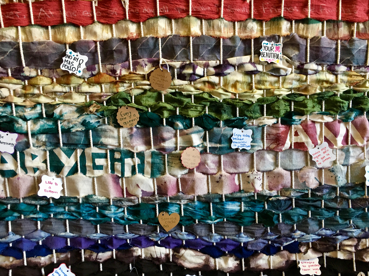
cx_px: 189
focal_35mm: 30
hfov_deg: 60.0
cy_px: 142
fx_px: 320
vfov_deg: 46.8
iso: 100
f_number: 2.2
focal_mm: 4.15
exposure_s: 1/30
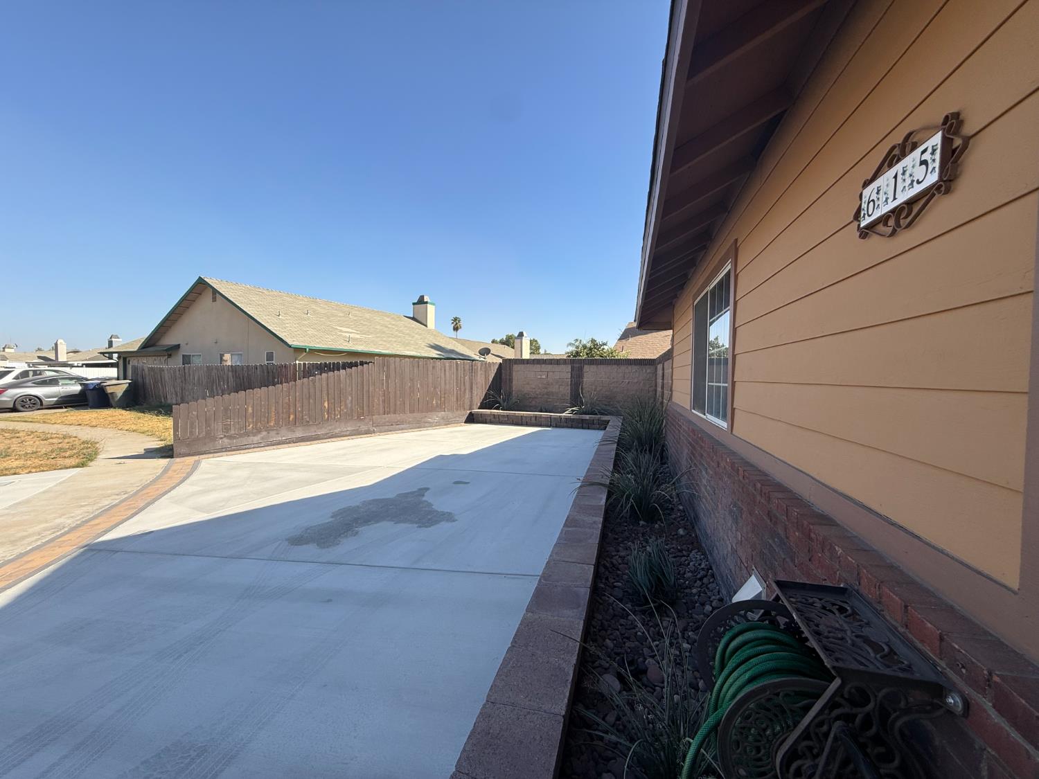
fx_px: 420
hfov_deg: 102.1
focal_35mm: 14
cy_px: 390
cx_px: 520
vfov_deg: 85.7
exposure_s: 1/486
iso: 20
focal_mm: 2.22
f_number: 2.2
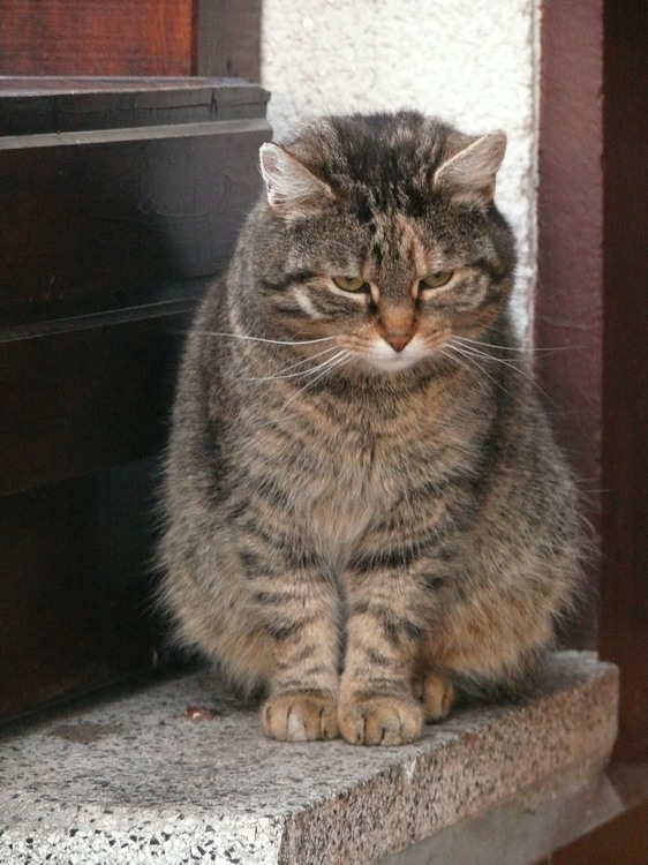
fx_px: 4770
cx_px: 324
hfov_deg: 7.8
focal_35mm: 191
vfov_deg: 10.4
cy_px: 432
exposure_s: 1/15
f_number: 3.6
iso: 800
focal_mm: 40.4
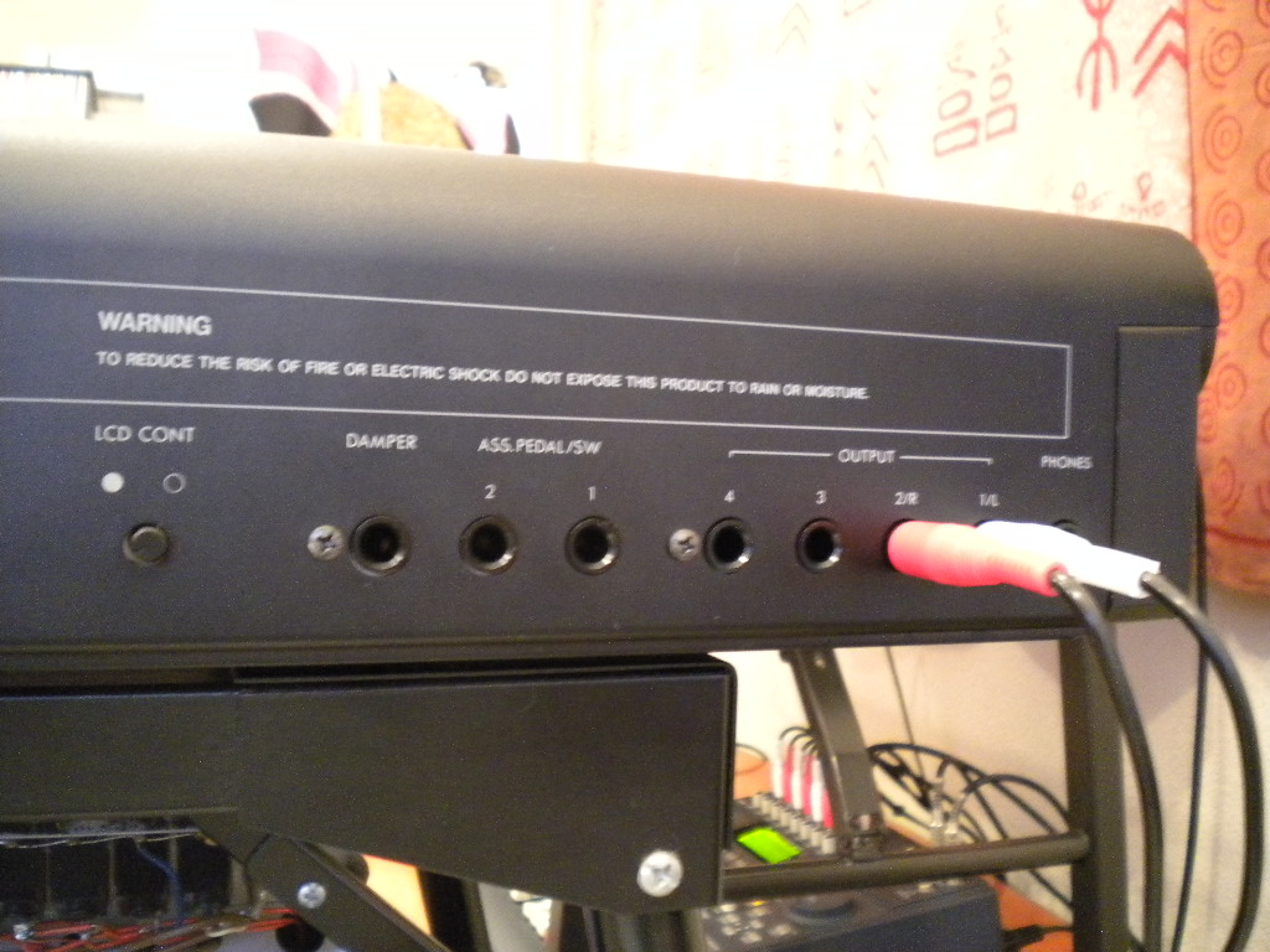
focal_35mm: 35
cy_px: 476
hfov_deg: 52.6
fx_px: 1284
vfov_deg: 40.7
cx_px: 635
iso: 800
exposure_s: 1/4.8
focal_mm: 6.3
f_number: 3.1
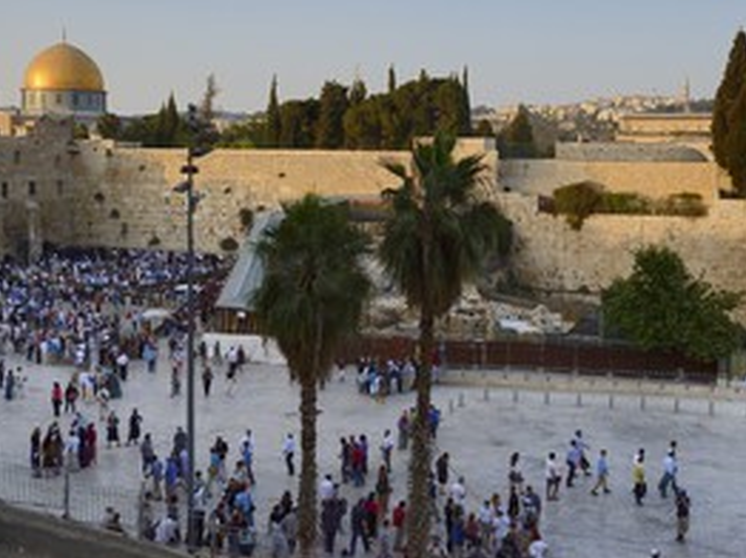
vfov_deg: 38.4
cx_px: 399
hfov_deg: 50.1
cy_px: 211
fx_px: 797
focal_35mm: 37
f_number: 11
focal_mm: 24
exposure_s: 1/250
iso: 400
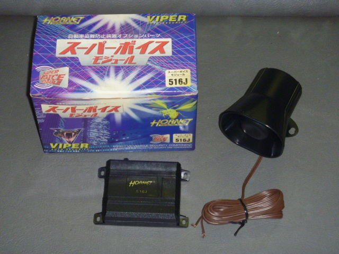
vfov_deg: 16.8
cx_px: 170
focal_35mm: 88
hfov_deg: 22.3
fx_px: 862
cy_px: 127
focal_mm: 15.6
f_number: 5.4
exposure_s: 1/50
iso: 320
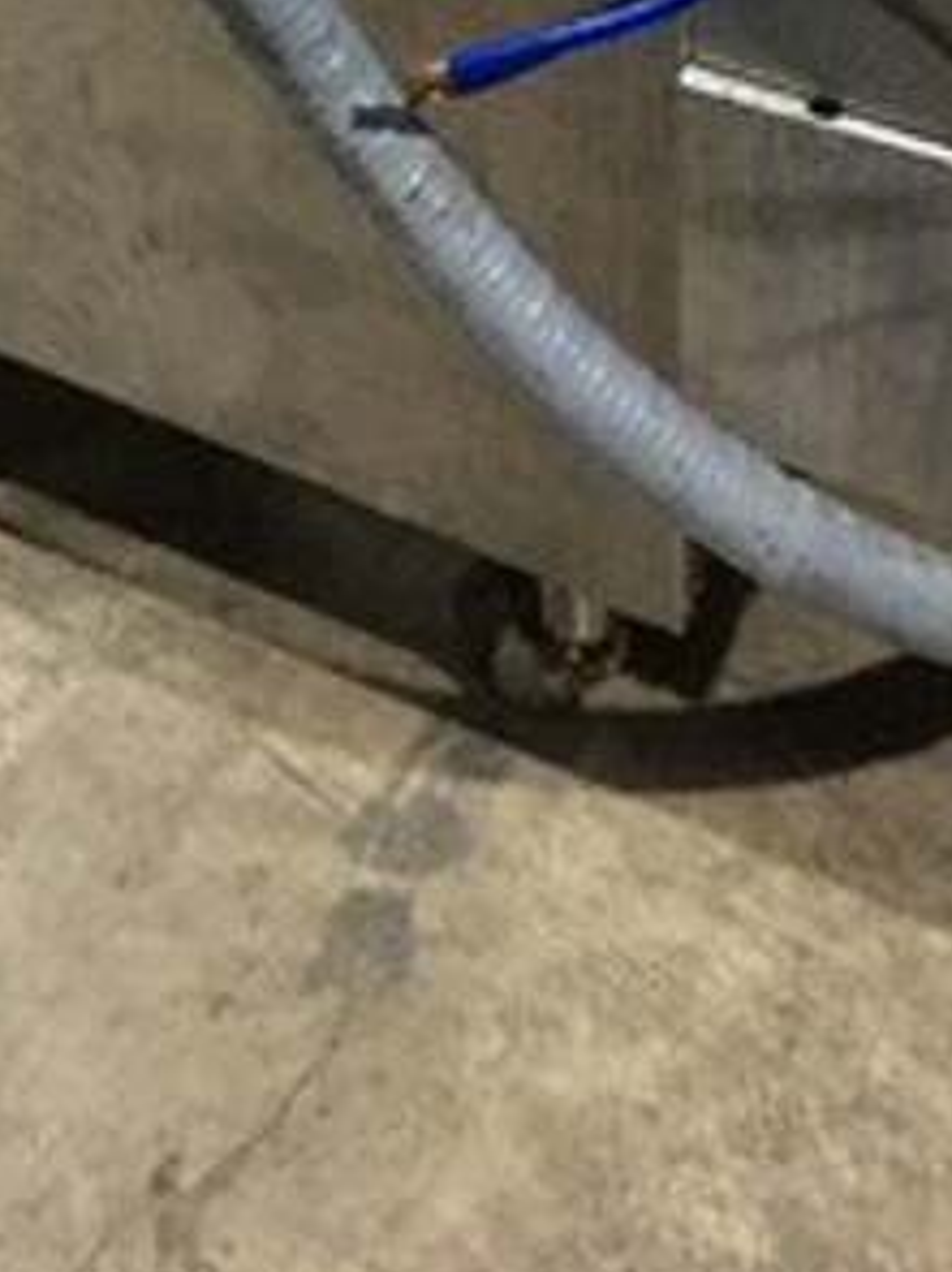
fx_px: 2936
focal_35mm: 80
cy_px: -464
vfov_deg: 21.6
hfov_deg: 18.4
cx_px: 302
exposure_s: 1/15
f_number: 2.2
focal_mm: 4.15
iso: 320
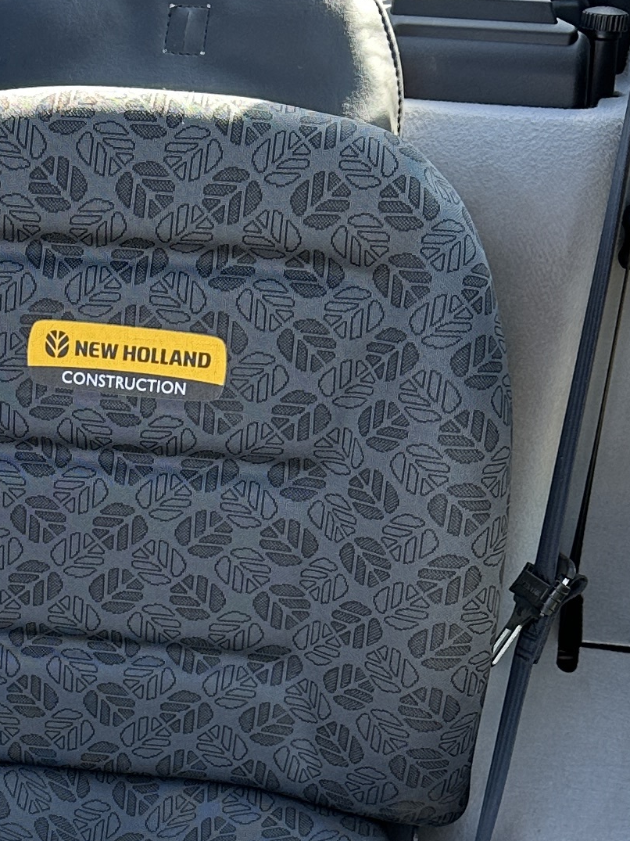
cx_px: 29
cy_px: 903
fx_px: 2184
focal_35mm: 90
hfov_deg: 16.1
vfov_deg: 20.8
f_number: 1.78
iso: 80
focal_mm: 6.86
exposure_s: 1/121
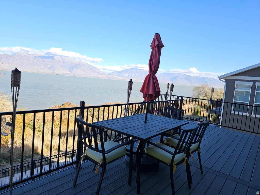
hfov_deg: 73.9
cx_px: 130
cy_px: 98
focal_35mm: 23
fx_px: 173
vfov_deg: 58.9
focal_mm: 6.3
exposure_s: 1/306
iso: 10
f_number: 1.7
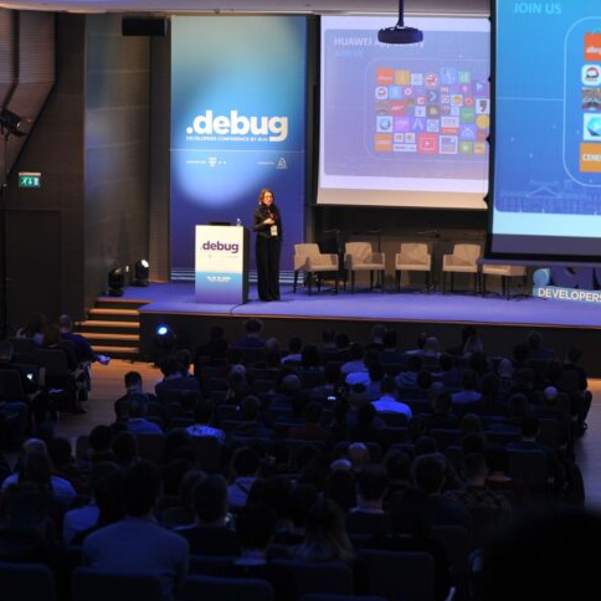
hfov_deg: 16.1
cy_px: 302
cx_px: 227
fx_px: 2121
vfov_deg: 16.1
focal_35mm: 108
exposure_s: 1/160
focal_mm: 80
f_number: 2.8
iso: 1250
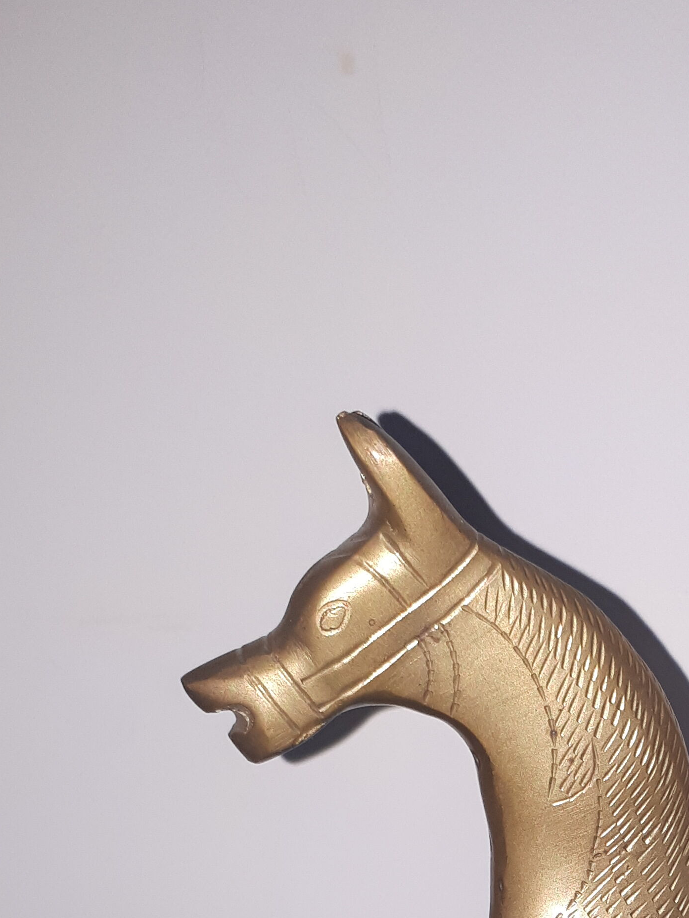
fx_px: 1778
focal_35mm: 67
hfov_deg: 20.9
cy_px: 1105
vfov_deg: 25.9
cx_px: 745
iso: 50
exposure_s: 1/50
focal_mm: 3.6
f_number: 1.9
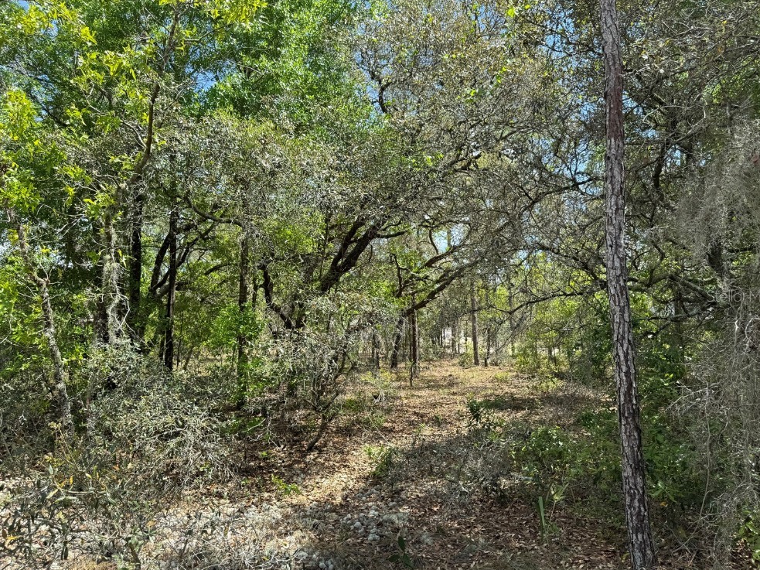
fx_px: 549
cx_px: 383
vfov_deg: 54.9
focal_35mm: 25
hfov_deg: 69.4
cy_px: 295
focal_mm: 6.76
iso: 80
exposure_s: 1/1193
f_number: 1.78
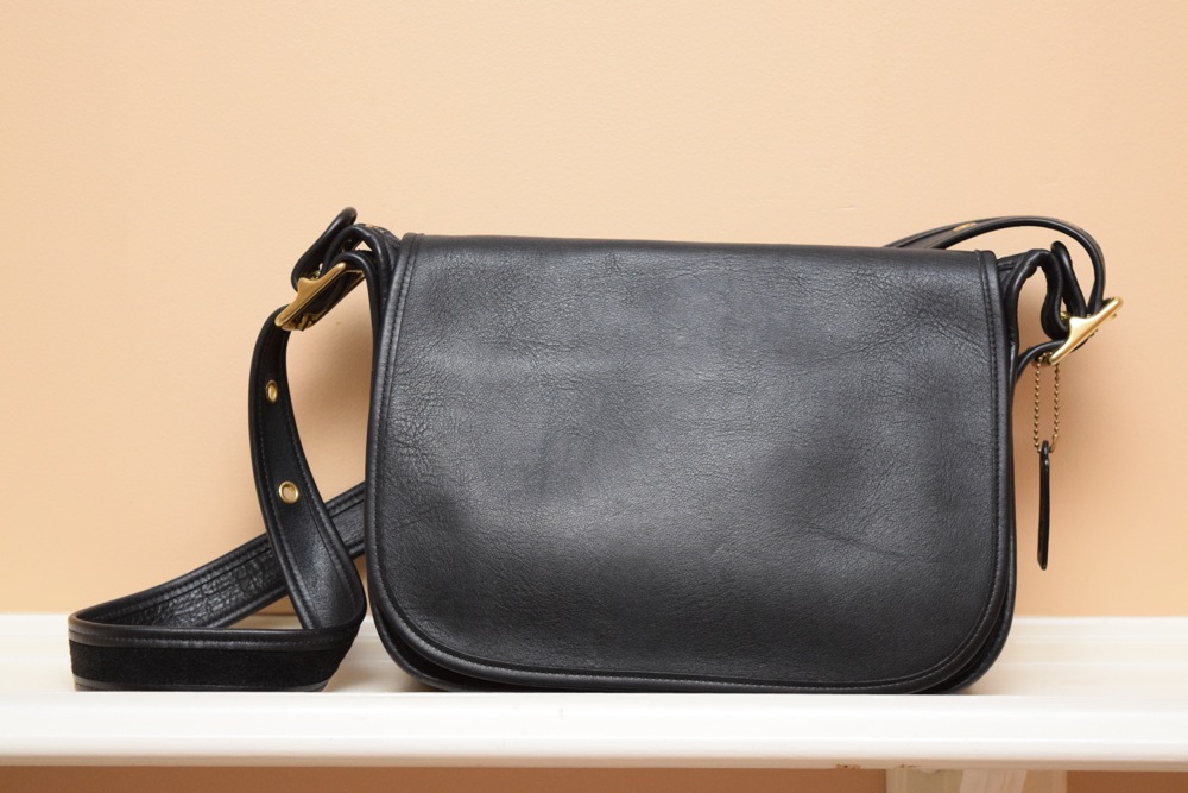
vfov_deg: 16.6
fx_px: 2723
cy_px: 396
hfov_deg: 24.6
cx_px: 594
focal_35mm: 82
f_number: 5.6
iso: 3200
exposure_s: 1/60
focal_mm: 55
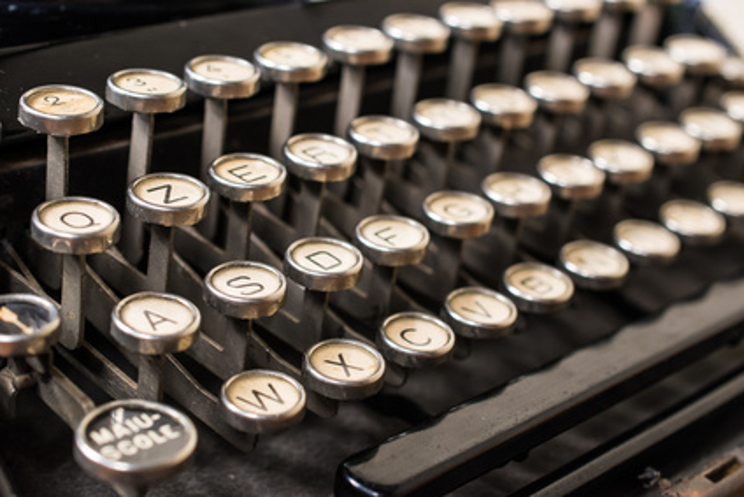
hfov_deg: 33.4
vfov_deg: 22.6
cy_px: 248
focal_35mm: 60
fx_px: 1240
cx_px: 372
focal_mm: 40
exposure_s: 1/50
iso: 640
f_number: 5.6
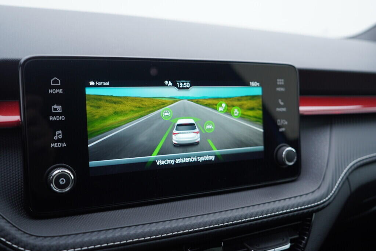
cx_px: 188
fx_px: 376
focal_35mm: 36
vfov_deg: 36.9
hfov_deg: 53.1
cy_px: 126
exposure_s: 1/50
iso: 125
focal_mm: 24
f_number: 3.2
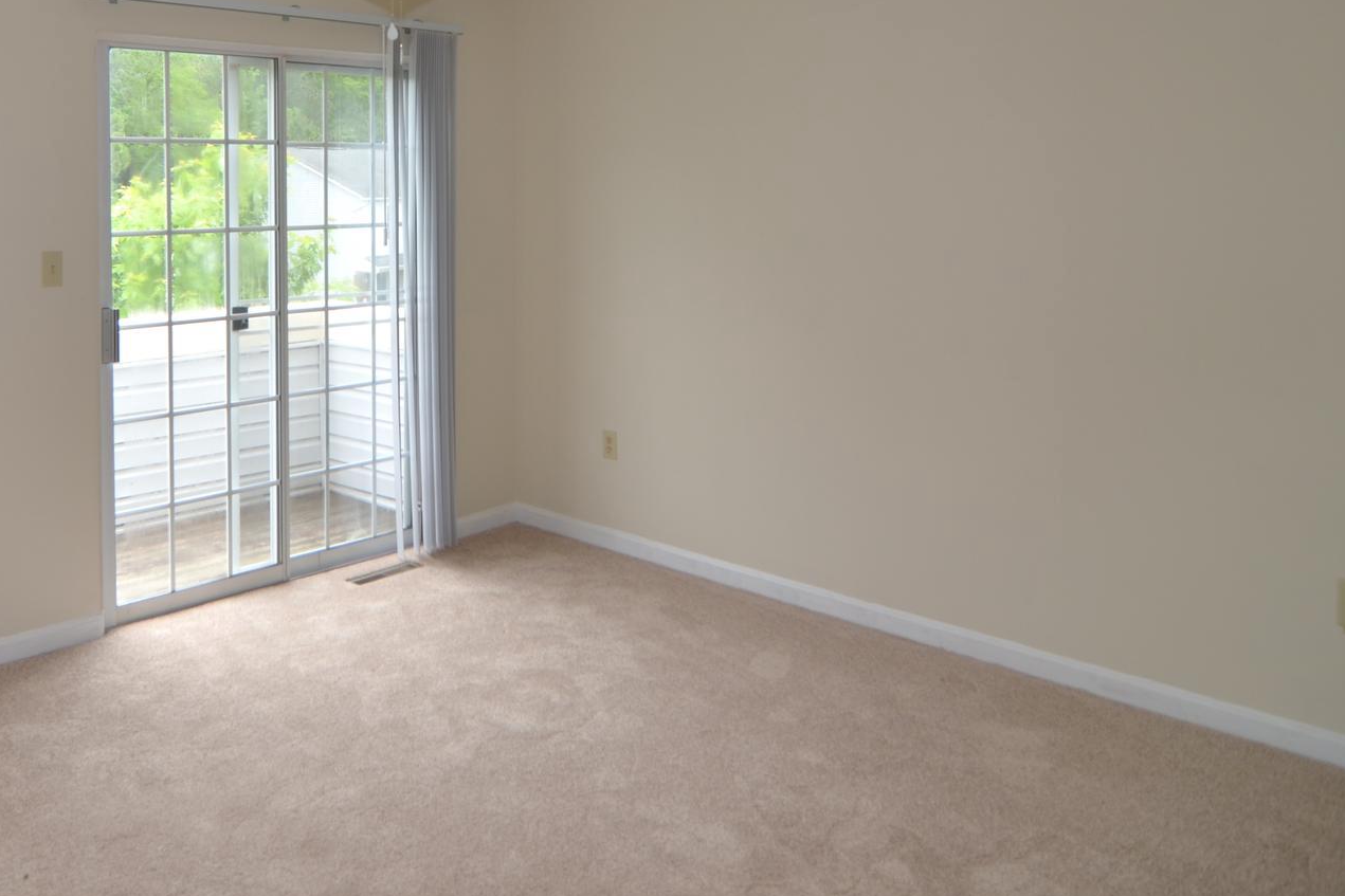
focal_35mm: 29
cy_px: 193
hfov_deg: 61.7
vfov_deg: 43.1
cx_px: 419
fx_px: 1083
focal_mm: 12
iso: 180
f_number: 4
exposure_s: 1/250
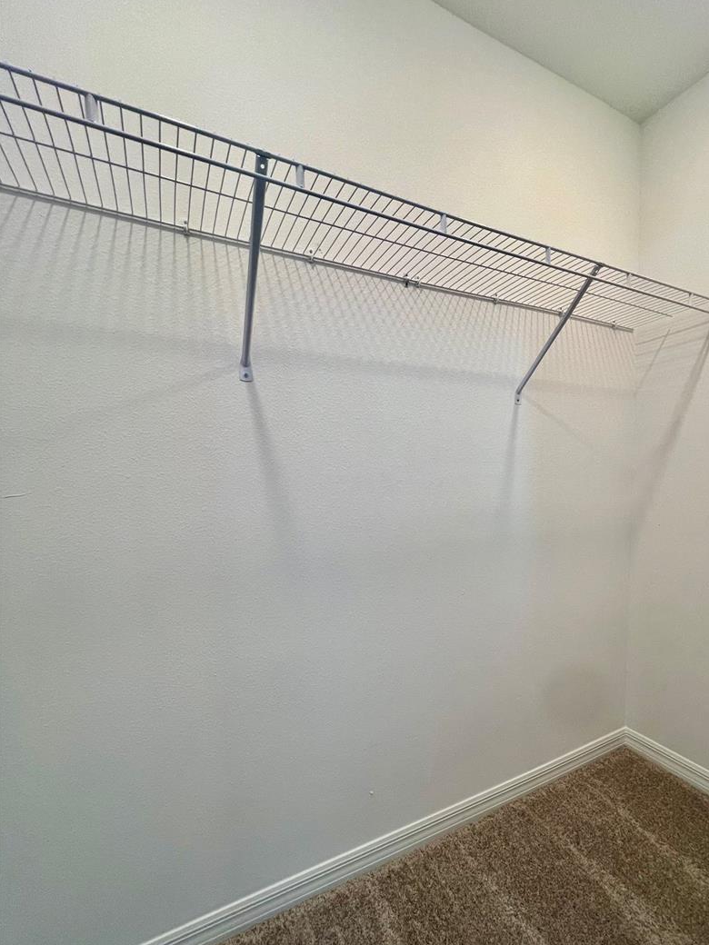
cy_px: 523
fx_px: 410
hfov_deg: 81.2
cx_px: 407
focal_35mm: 15
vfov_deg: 97.8
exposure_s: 1/120
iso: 64
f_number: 1.8
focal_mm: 1.57
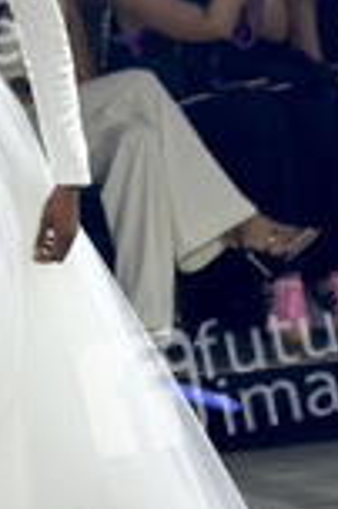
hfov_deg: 5.8
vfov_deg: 8.7
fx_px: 3345
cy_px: 211
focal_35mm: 237
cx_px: -54
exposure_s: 1/160
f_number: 5.6
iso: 800
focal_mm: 90
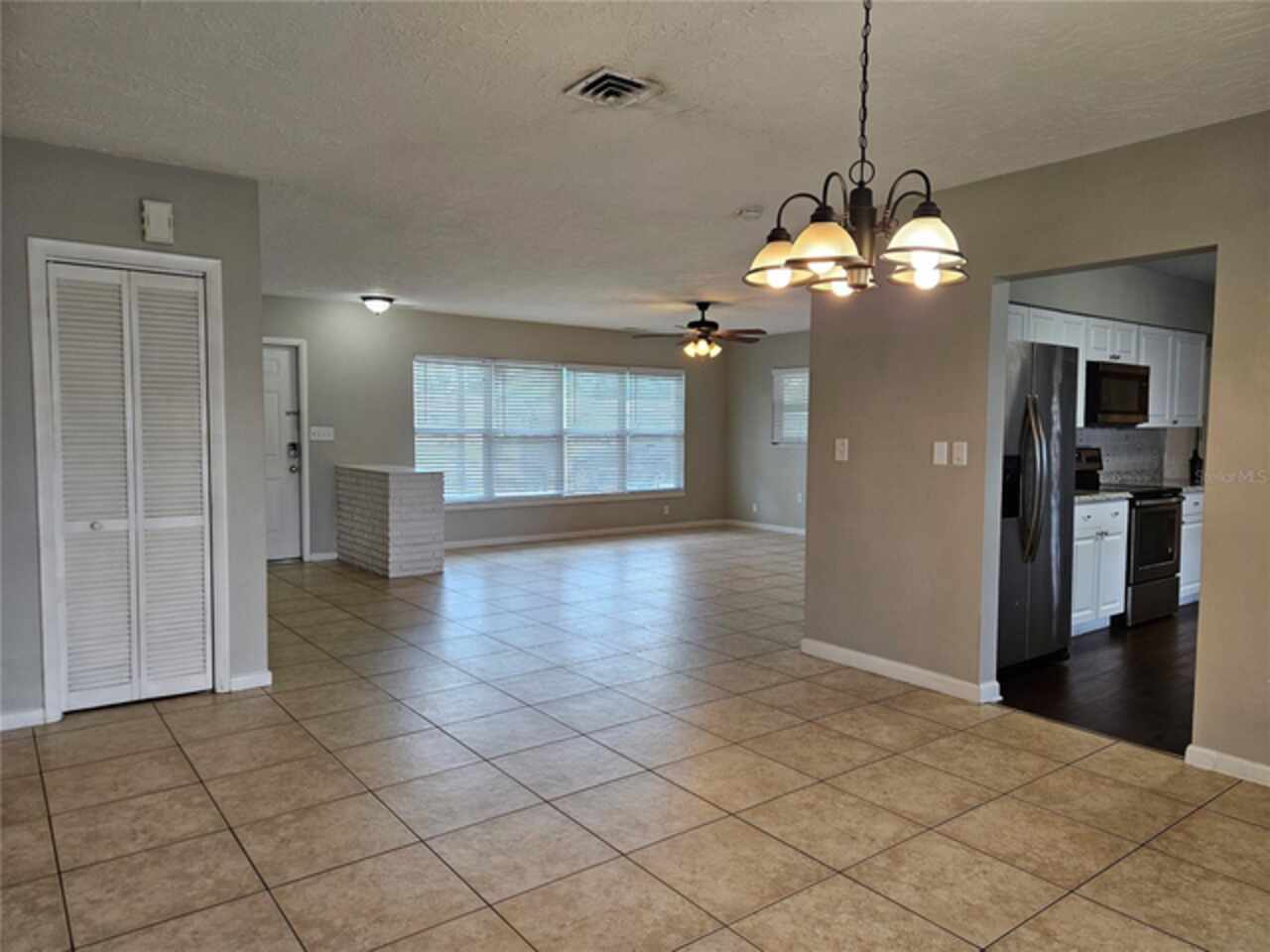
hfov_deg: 73.9
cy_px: 476
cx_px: 635
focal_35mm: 23
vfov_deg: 58.9
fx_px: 844
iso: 125
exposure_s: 1/120
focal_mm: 5.4
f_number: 1.8
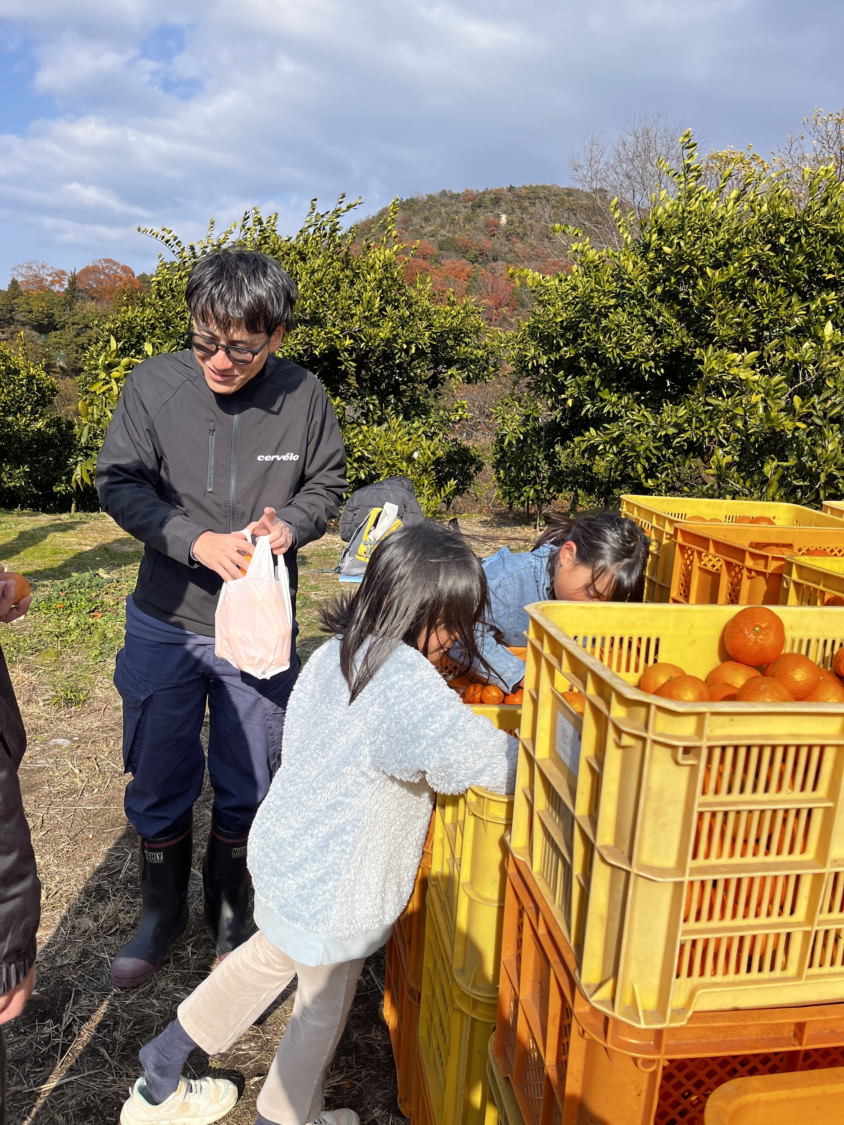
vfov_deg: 67.3
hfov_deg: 53.1
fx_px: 845
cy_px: 562
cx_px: 422
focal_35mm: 26
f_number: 1.6
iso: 50
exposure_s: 1/3311
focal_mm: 5.1
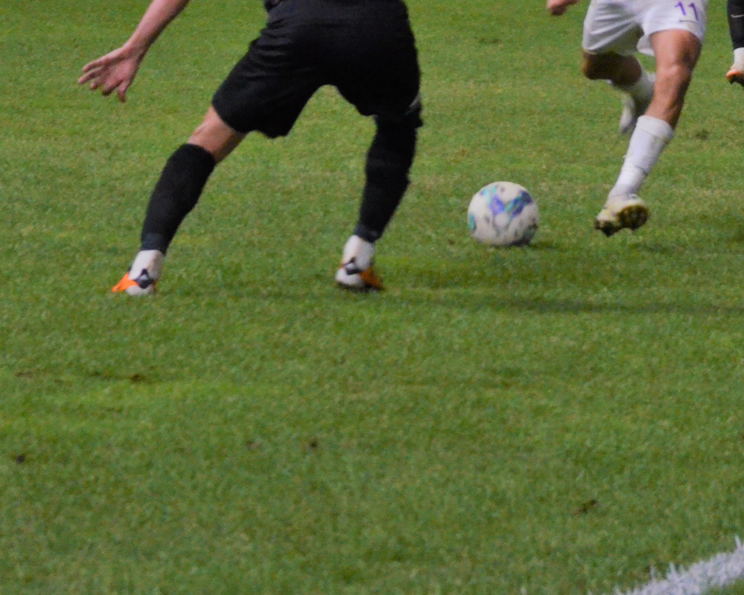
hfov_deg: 6.1
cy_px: 116
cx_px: 632
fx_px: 6937
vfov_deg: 4.9
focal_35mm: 315
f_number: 5.6
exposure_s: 1/200
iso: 2500
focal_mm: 92
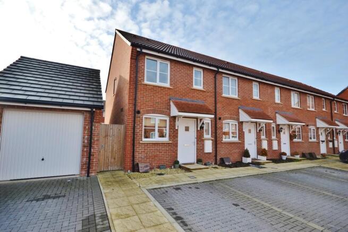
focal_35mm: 17
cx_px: 174
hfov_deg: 92.4
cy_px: 116
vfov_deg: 69.7
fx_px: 167
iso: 100
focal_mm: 11.5
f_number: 7.1
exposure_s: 1/200
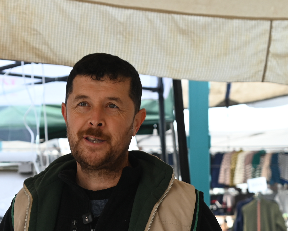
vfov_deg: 12.6
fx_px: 1031
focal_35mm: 121
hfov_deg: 15.8
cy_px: 231
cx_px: 85
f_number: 5.6
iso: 280
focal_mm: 48
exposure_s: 1/100
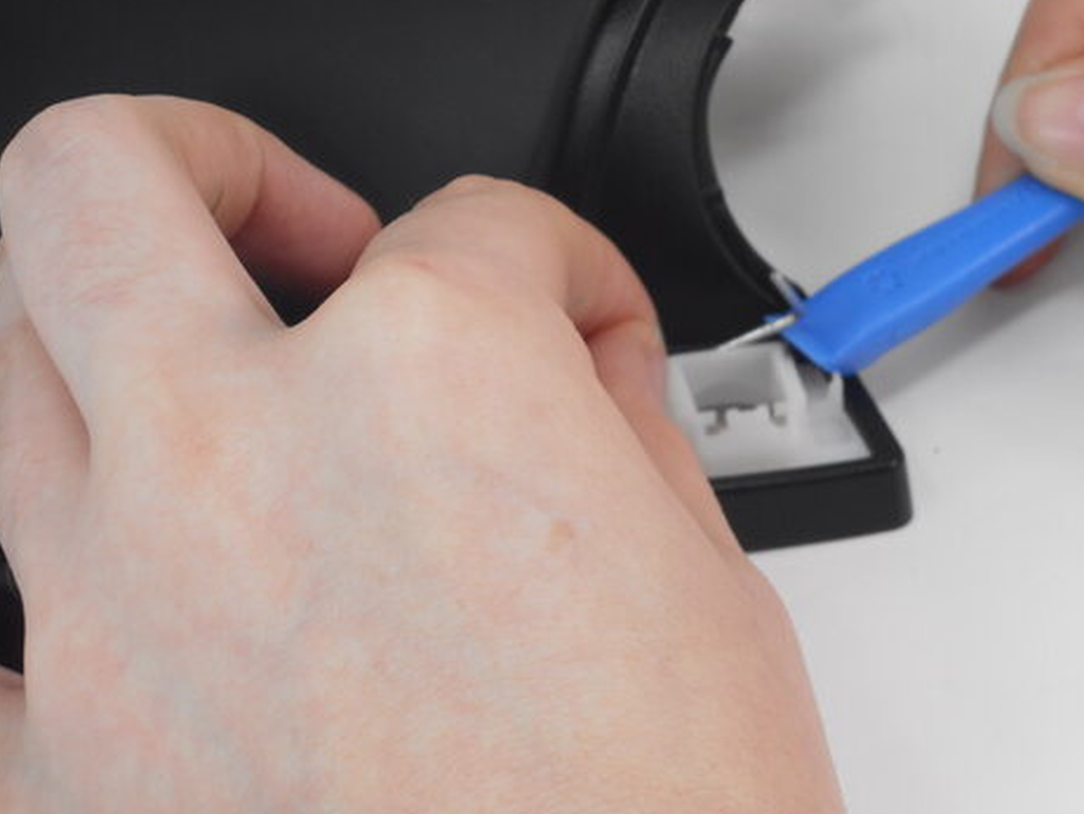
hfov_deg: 11.5
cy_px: 318
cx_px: 607
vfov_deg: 8.6
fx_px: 5388
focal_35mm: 172
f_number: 6.1
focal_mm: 23.9
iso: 160
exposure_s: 1/60
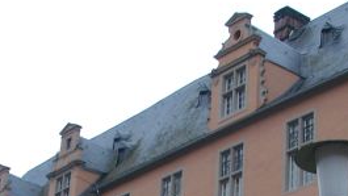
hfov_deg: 19.1
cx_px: 218
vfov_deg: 10.5
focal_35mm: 112
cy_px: 271
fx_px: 1033
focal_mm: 7.13
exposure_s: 1/13.2
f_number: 5.6
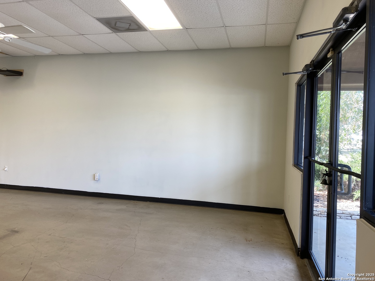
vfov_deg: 53.1
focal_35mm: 26
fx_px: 282
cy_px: 140
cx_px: 188
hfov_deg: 67.3
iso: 50
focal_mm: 4.25
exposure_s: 1/120
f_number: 1.8
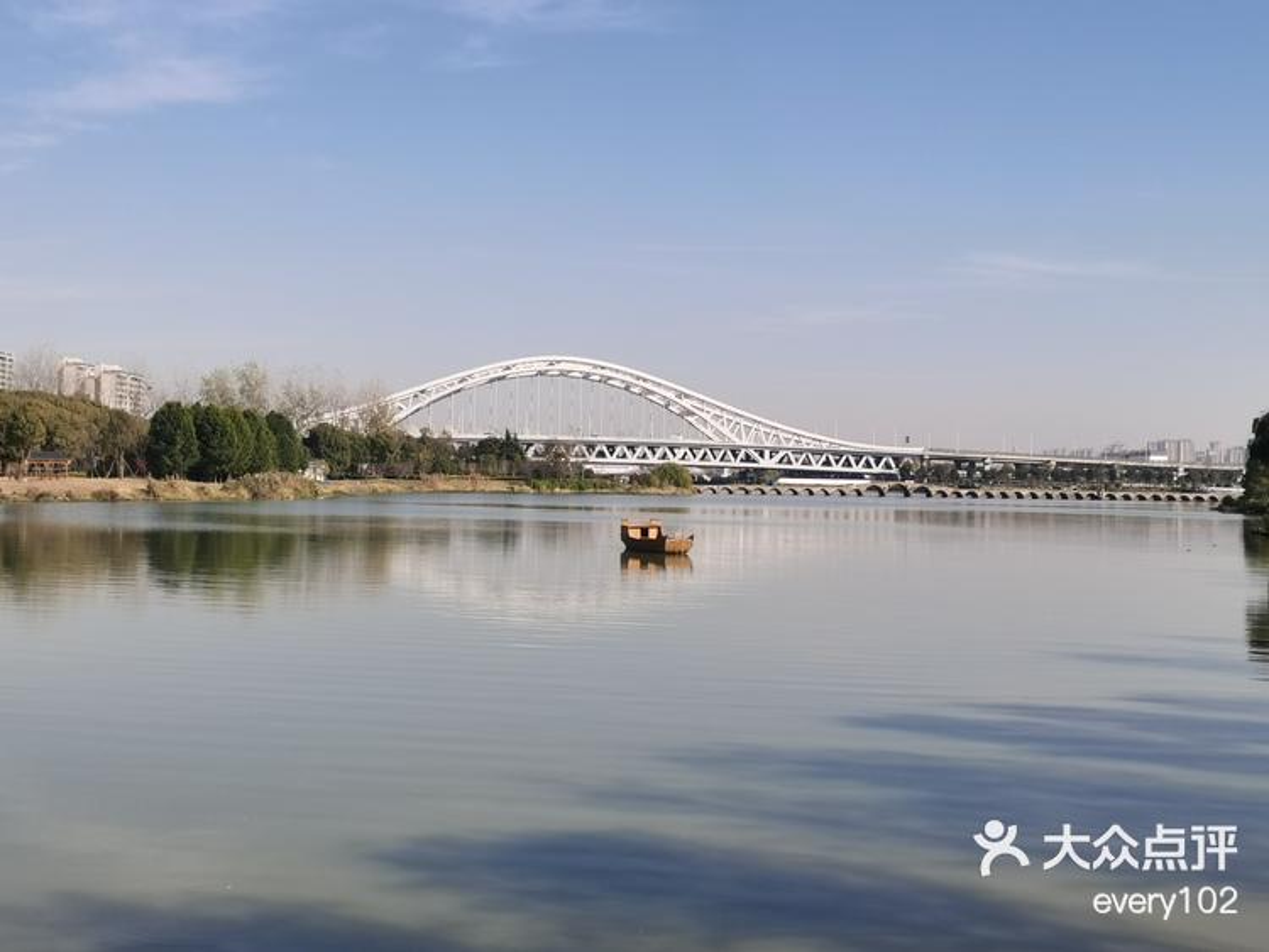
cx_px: 634
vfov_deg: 33.6
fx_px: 1577
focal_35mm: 43
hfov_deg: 43.8
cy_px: 476
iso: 50
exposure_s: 1/3333
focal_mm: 5.58
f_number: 4
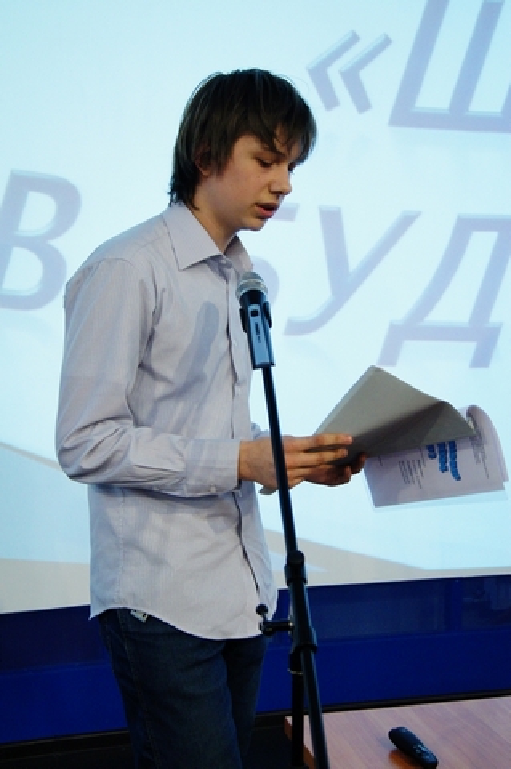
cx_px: 256
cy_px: 384
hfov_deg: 25.7
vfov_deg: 37.9
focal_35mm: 52
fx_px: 1120
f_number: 4.5
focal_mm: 35
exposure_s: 1/30
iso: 1600
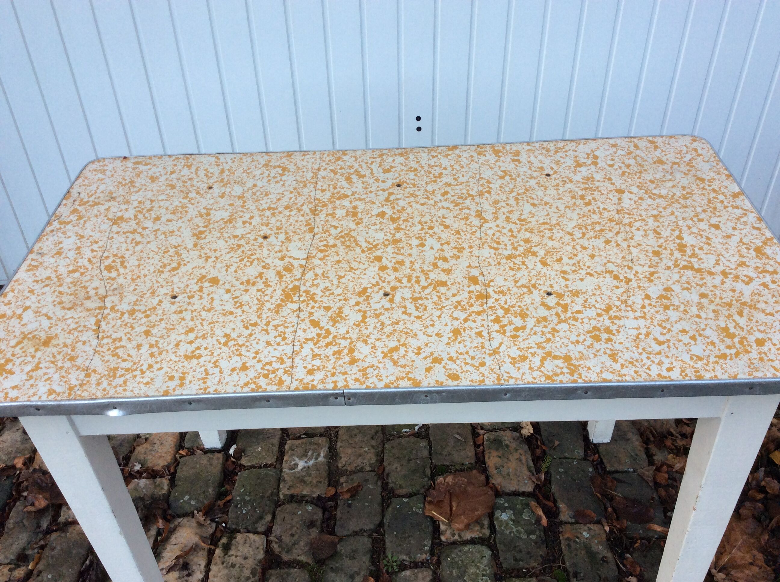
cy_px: 291
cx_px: 390
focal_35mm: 32
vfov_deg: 44.1
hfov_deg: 56.9
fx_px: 720
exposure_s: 1/100
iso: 64
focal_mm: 3.3
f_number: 2.4
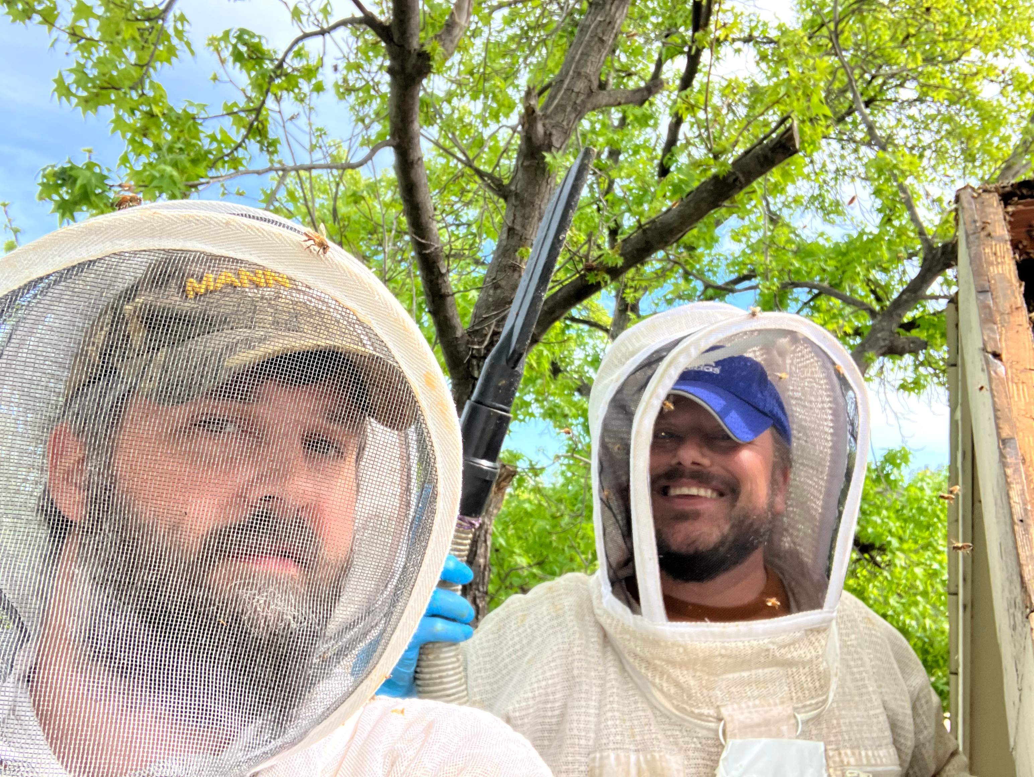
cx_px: 517
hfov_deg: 56.8
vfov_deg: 44.2
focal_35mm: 32
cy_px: 388
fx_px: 956
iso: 20
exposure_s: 1/168
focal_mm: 2.87
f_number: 2.2
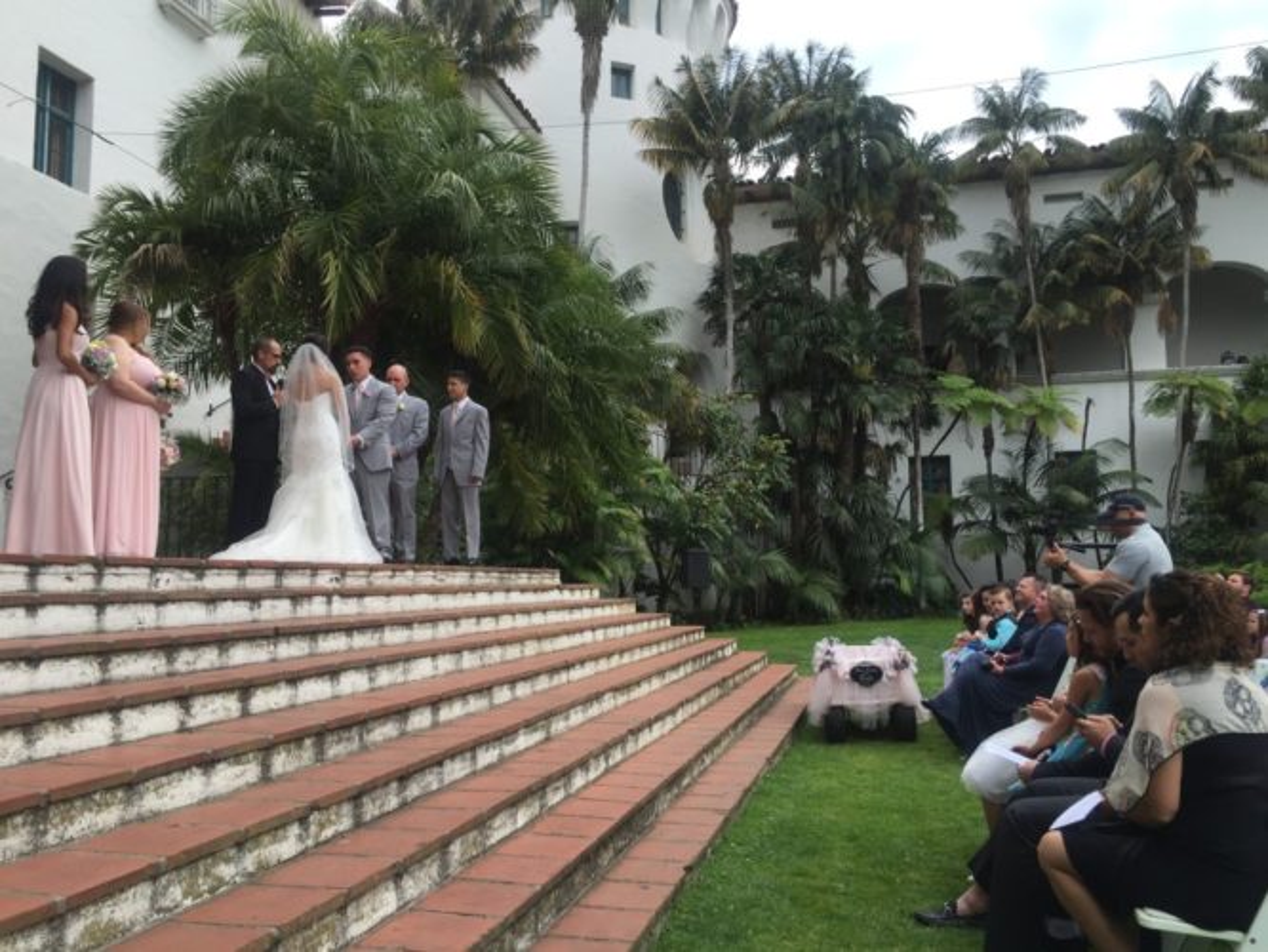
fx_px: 1063
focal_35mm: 29
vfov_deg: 48.3
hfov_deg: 61.6
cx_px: 634
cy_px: 476
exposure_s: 1/807
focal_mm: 4.15
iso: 32
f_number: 2.2
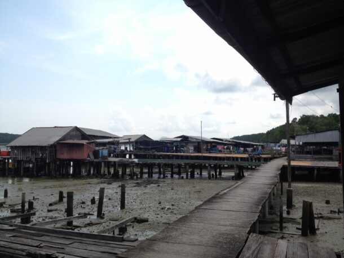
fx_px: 348
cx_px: 172
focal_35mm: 35
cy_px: 129
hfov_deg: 52.6
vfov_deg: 40.7
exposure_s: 1/1416
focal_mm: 4.28
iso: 50
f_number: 2.4
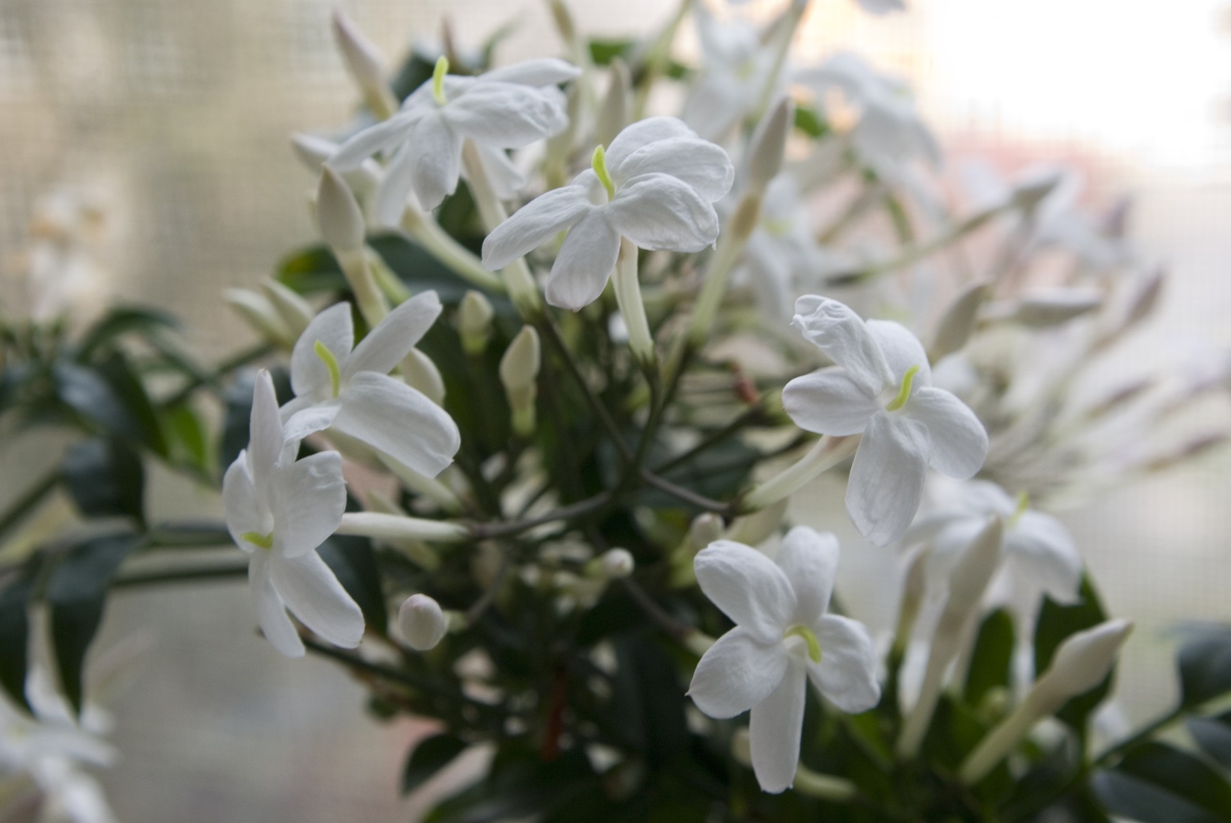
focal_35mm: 68
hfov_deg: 29.8
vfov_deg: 20.2
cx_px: 616
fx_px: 2310
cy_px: 412
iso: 400
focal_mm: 45
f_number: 9.5
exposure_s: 1/15
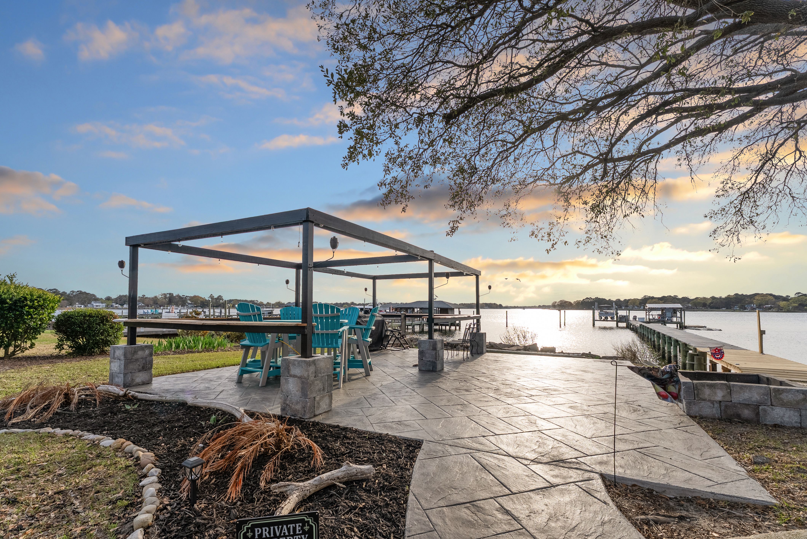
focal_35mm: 14
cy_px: 270
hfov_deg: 104.2
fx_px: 314
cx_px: 404
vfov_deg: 81.3
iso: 100
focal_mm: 14
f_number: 9
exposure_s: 1/40
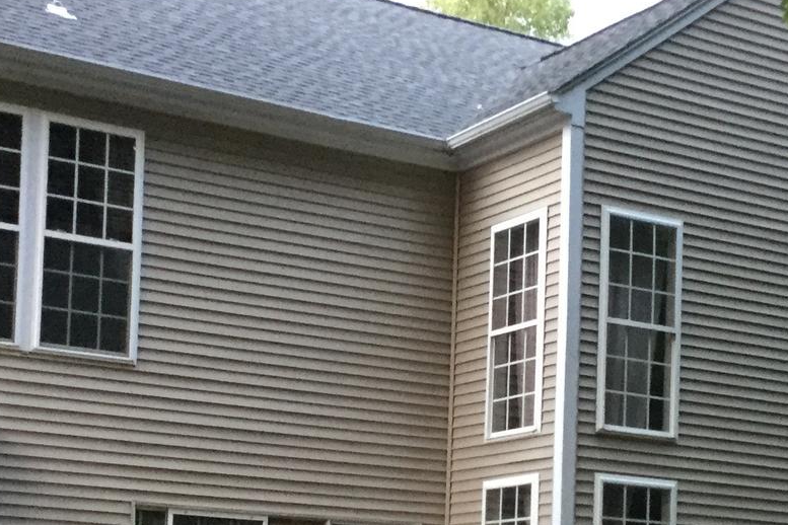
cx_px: 539
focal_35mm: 85
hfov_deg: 23.8
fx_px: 1860
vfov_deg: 15.8
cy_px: 521
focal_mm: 3.3
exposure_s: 1/30
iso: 125
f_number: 2.4
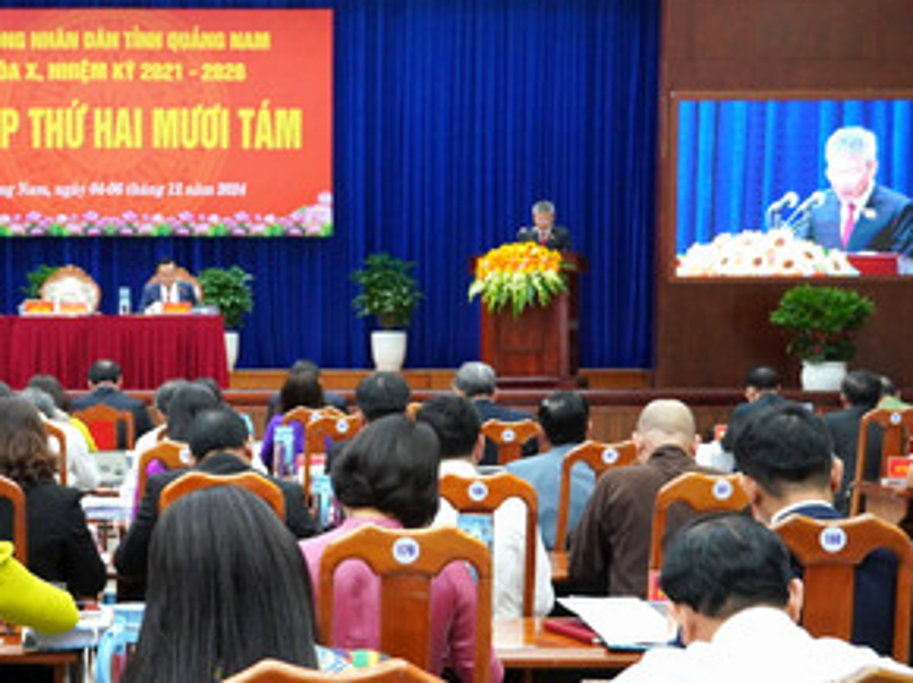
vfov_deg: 18.8
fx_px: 2053
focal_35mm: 78
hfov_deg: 24.6
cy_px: 472
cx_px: 170
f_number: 4.5
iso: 2000
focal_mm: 29
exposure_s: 1/160
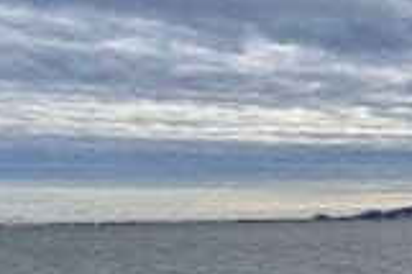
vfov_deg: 16.1
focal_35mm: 84
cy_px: 232
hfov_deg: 24.0
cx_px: 305
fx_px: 960
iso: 50
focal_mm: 5.7
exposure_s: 1/3257
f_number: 1.5
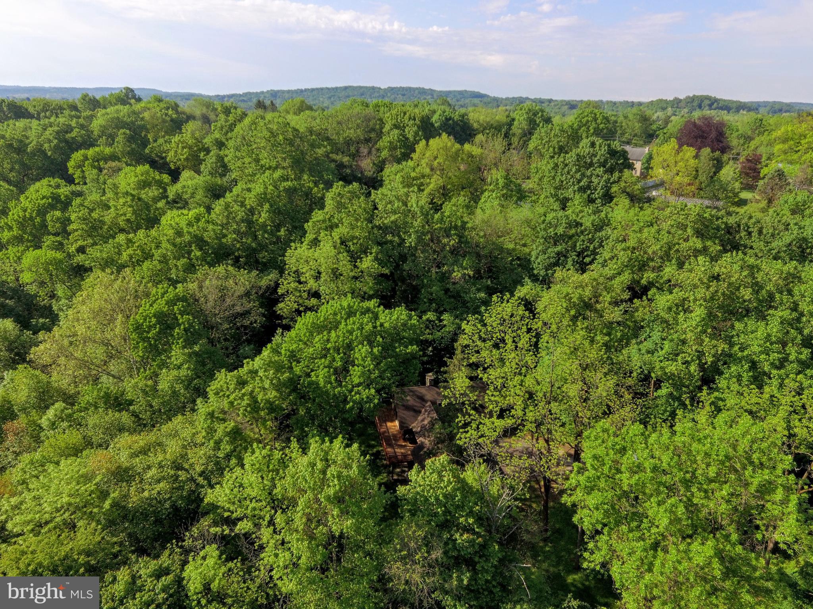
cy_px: 304
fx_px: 470
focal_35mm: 20
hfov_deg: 81.7
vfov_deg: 66.0
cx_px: 406
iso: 100
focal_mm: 3.61
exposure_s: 1/887
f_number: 2.8
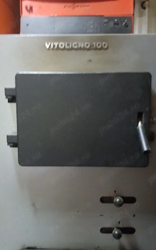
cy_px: 126
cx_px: 82
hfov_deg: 44.5
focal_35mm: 28
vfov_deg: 66.5
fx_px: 191
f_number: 1.7
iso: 800
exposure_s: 1/10
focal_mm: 4.3
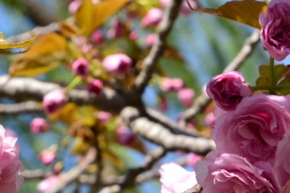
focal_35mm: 338
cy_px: 173
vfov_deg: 4.1
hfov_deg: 6.1
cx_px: 98
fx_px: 2720
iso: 640
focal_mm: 80
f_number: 20
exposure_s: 1/250
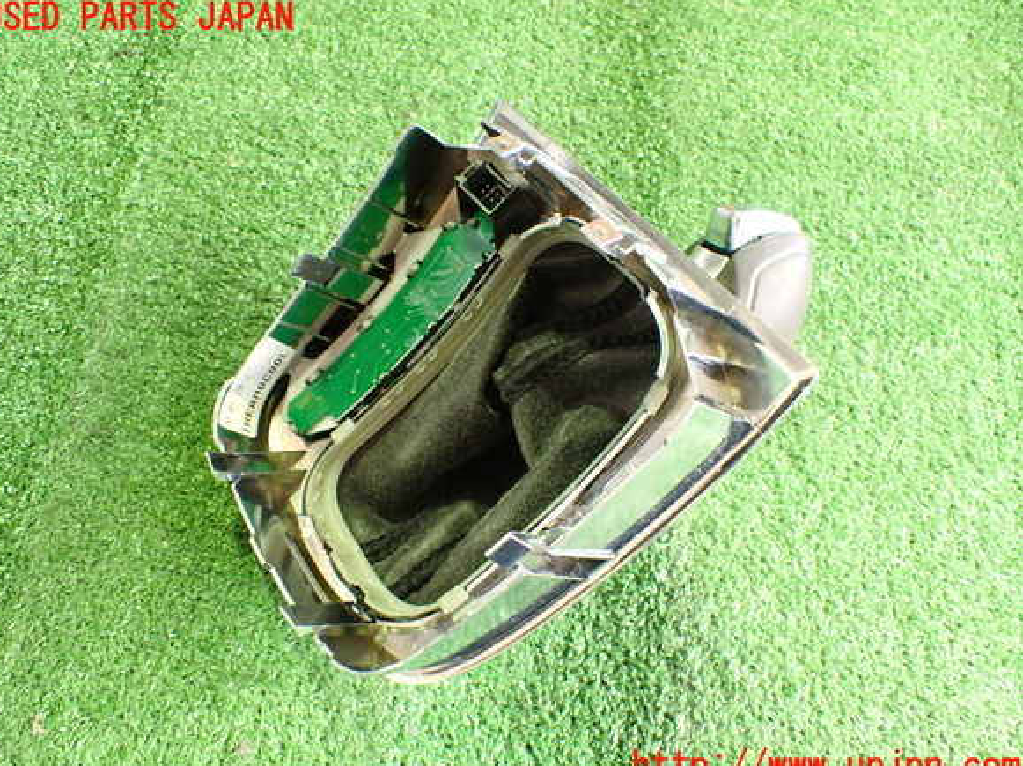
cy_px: 393
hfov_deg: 58.4
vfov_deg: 45.4
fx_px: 916
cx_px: 502
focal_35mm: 31
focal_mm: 5.4
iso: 800
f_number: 2.3
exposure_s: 1/40
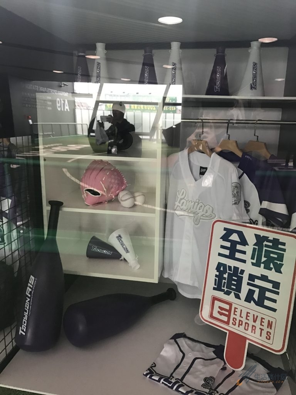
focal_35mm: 28
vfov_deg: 63.4
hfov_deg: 49.7
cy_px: 198
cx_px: 148
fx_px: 319
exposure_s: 1/15
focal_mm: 3.99
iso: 64
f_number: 1.8
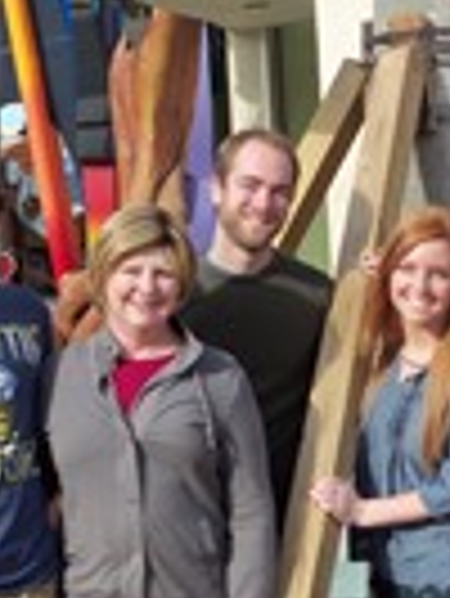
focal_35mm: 94
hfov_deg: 15.7
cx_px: 207
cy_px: 279
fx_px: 1627
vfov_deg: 20.8
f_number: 2.9
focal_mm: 5.7
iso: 80
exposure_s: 1/500
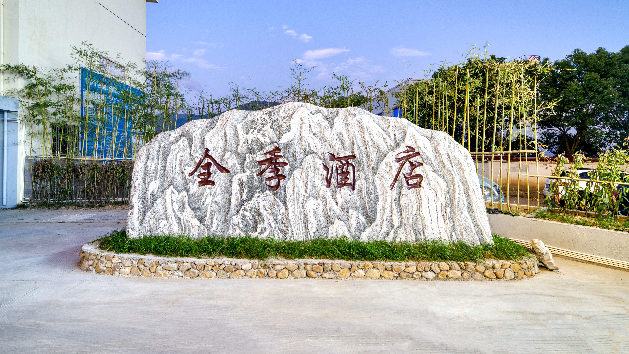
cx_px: 323
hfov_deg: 81.2
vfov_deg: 51.1
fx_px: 367
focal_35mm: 22
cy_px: 137
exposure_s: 1/30
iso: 640
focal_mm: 20
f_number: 9
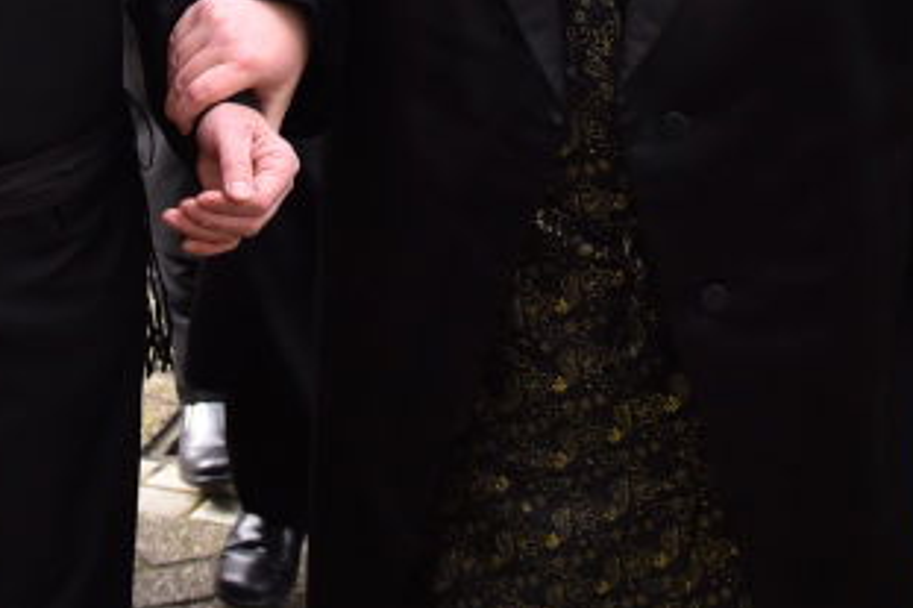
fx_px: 2002
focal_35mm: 79
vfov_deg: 16.5
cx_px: 285
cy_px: -131
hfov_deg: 25.5
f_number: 4
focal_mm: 24
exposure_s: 1/800
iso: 400
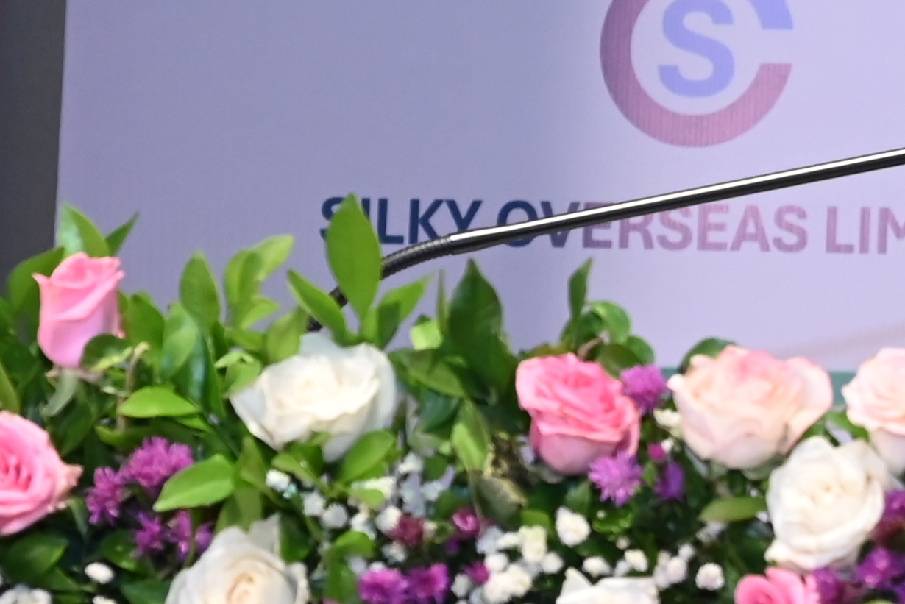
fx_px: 6890
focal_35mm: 274
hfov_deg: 7.4
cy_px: 58
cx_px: 1199
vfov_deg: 5.0
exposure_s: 1/100
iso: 1600
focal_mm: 56
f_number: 5.6
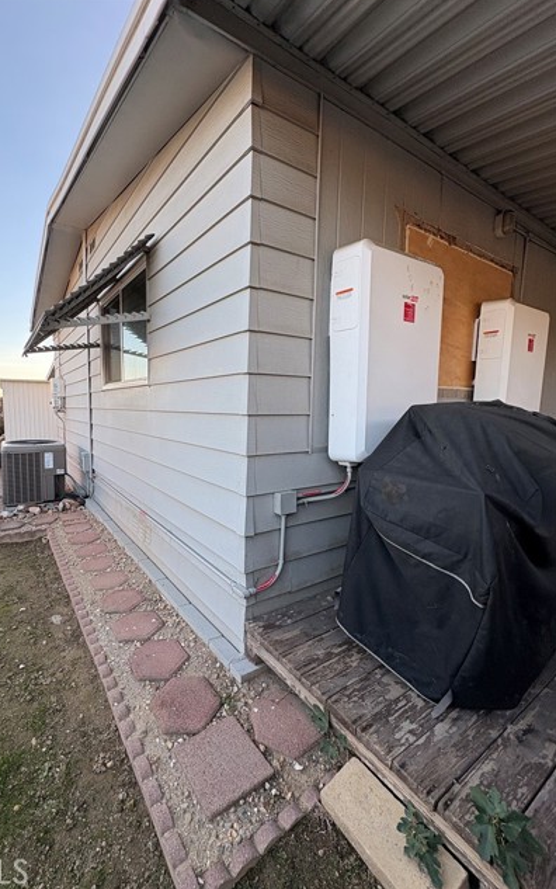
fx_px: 363
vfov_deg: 101.4
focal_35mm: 15
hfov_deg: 74.1
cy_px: 442
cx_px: 225
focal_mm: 2.22
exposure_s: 1/99
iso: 50
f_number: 2.2
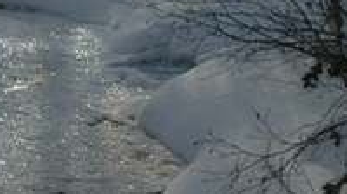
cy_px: -10
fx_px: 2148
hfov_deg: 9.0
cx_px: -160
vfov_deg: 5.2
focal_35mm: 234
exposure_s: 1/2000
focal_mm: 29
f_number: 4
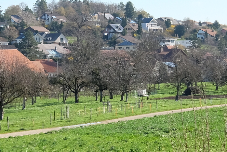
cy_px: 82
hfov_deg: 15.0
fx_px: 833
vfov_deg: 10.4
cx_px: -42
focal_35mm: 132
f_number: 7.1
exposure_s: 1/450
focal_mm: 24
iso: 400
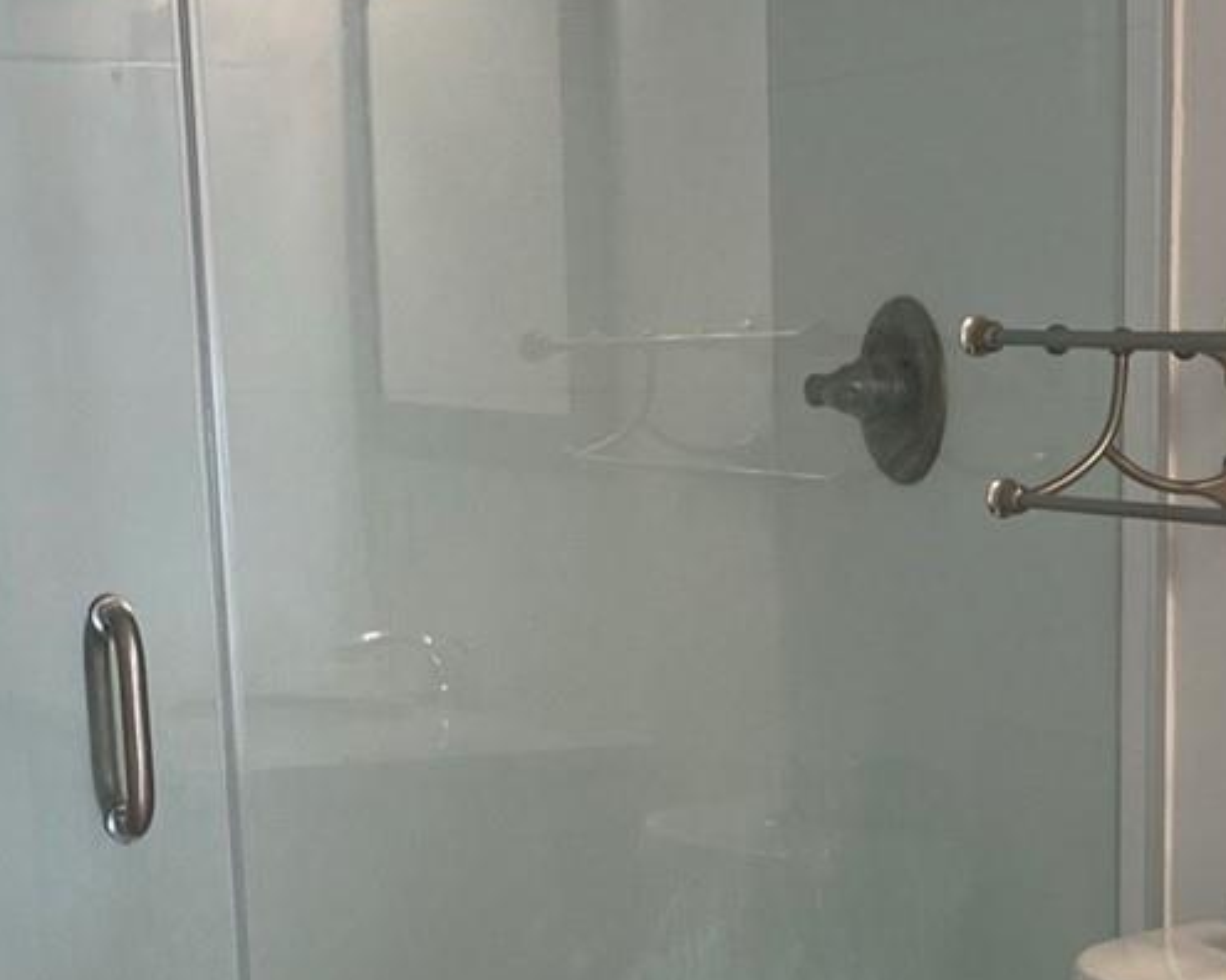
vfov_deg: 18.2
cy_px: 1027
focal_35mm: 82
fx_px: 2975
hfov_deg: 23.0
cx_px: 944
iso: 100
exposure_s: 1/120
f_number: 1.8
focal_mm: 4.25
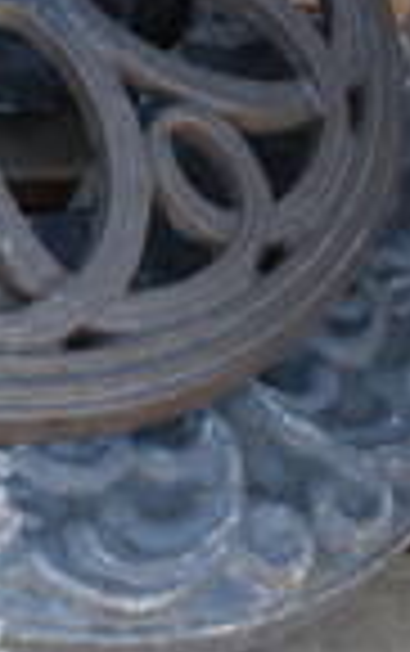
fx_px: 2068
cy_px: 391
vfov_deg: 17.9
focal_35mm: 116
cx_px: -721
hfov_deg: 9.5
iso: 400
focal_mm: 18
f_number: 4.5
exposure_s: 1/250
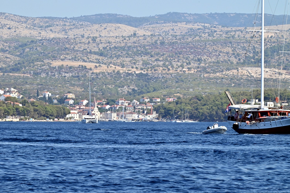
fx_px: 2417
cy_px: 96
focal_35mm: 300
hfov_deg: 6.9
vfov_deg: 4.6
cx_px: 145
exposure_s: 1/320
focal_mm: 300
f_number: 29
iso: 1250
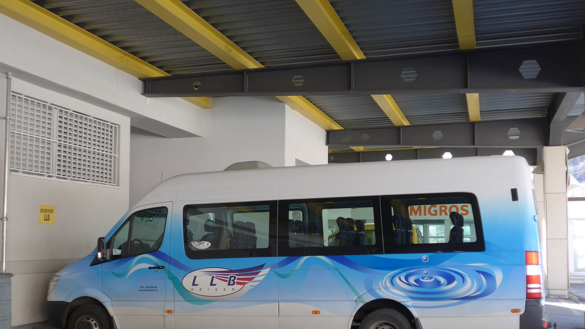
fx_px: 698
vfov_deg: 26.5
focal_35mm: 45
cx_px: 293
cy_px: 198
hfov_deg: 45.5
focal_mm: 8.4
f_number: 2.6
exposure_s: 1/60
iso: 80
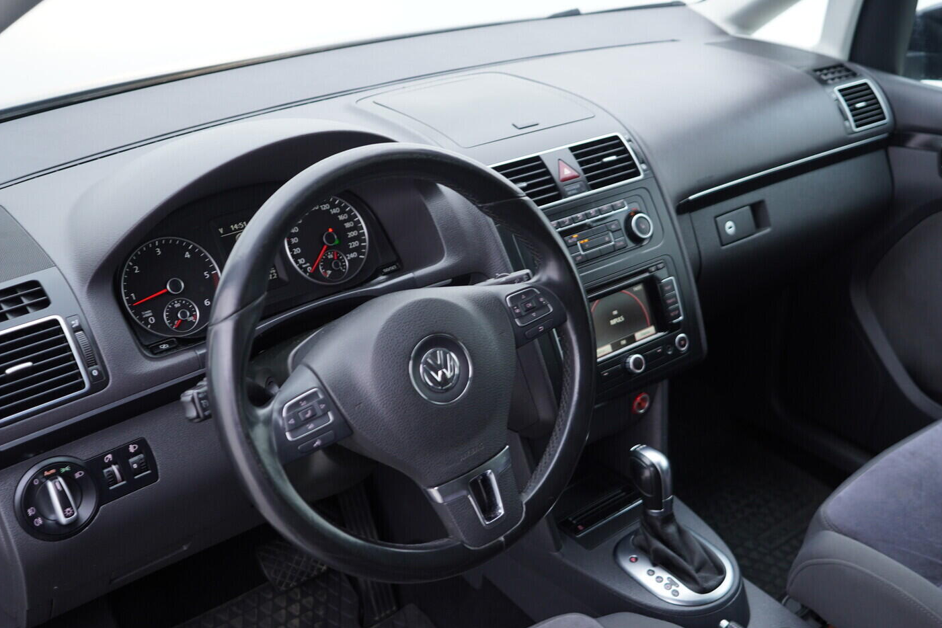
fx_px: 968
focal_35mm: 37
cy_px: 312
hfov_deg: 51.9
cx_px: 478
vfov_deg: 35.9
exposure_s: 1/40
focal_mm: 24
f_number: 2.8
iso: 200
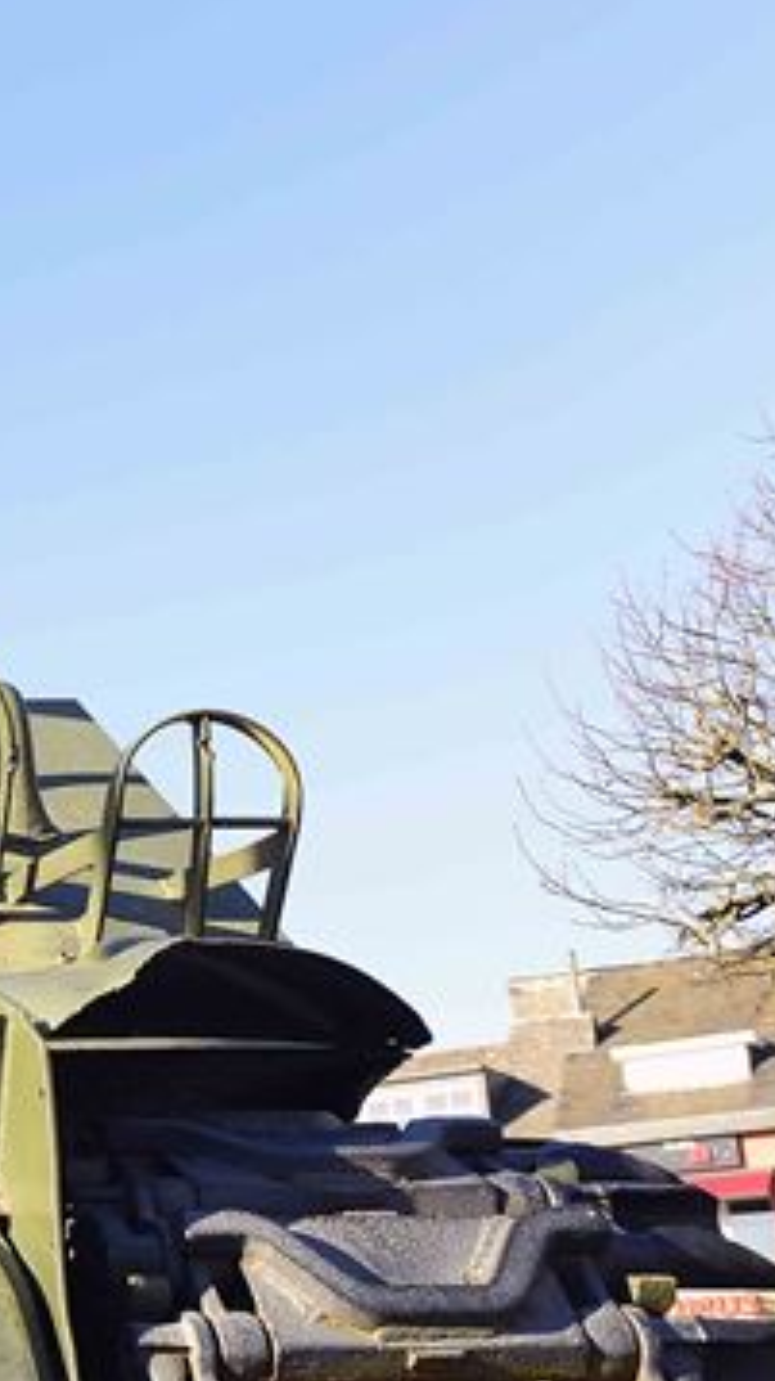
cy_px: 978
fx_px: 2634
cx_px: -1033
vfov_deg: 29.1
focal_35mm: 72
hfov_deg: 13.1
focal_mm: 24
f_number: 5
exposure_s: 1/100
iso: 100
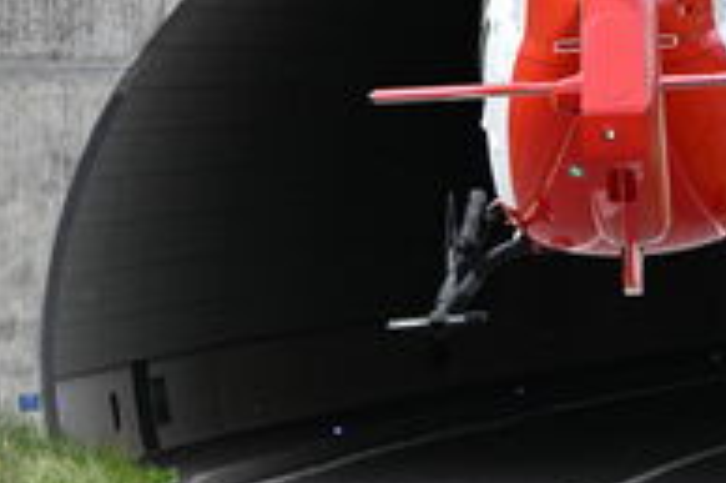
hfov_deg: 4.3
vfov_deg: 2.9
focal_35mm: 474
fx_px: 9551
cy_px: -79
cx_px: 786
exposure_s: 1/4000
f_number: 8
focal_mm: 170
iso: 1600
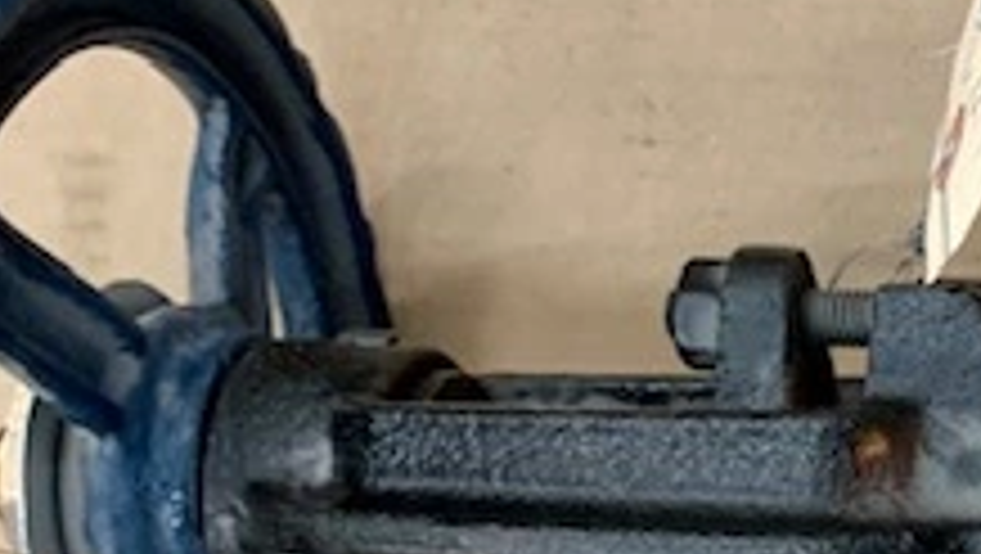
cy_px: 549
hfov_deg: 22.9
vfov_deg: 14.4
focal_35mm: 83
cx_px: 1251
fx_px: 2161
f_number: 1.8
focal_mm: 4.25
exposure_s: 1/41
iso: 160
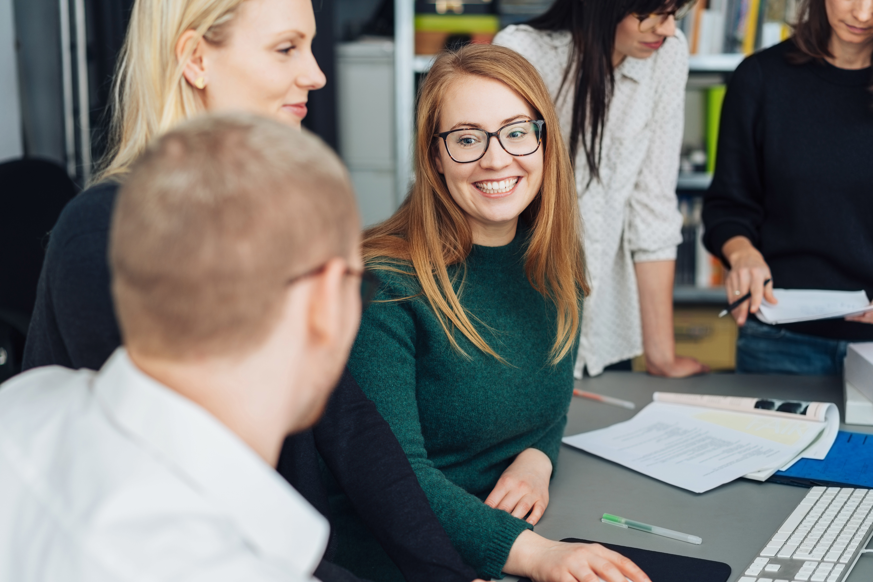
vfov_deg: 24.6
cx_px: 436
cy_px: 291
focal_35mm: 55
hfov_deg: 36.2
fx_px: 1334
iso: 100
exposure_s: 1/160
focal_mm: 55
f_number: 2.5
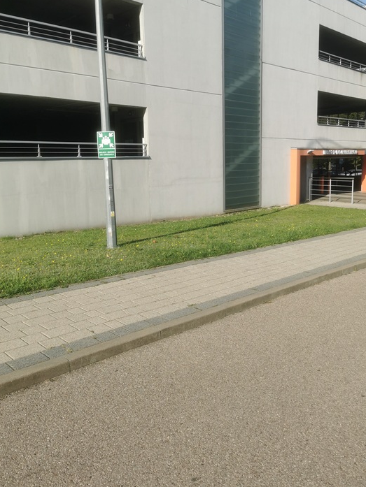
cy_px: 227
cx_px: 199
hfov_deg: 45.4
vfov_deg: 58.3
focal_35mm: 31
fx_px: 437
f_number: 1.6
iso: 50
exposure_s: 1/3247
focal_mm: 5.56
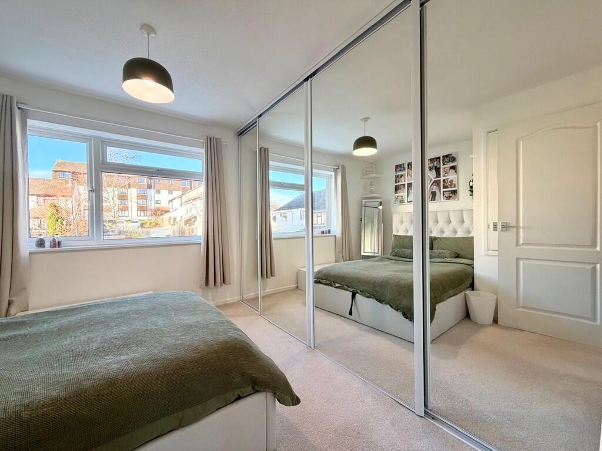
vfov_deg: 85.7
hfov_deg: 102.1
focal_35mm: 14
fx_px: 243
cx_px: 301
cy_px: 226
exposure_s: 1/121
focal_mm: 2.22
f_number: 2.2
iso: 250
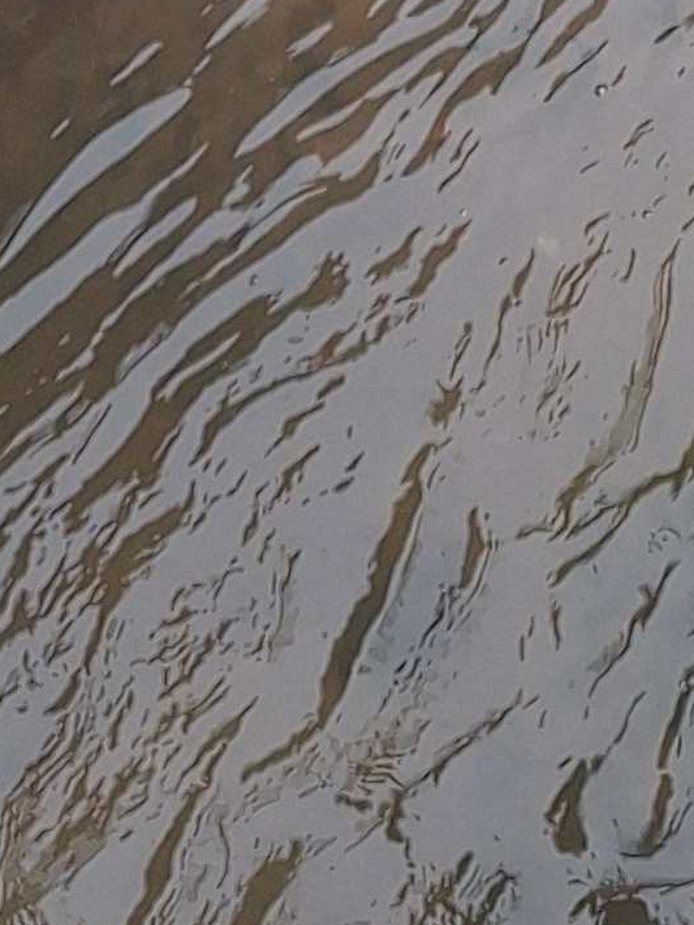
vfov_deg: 10.9
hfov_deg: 10.4
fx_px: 3530
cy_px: -1711
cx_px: 1381
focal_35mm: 132
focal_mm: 5.54
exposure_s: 1/144
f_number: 1.8
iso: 40
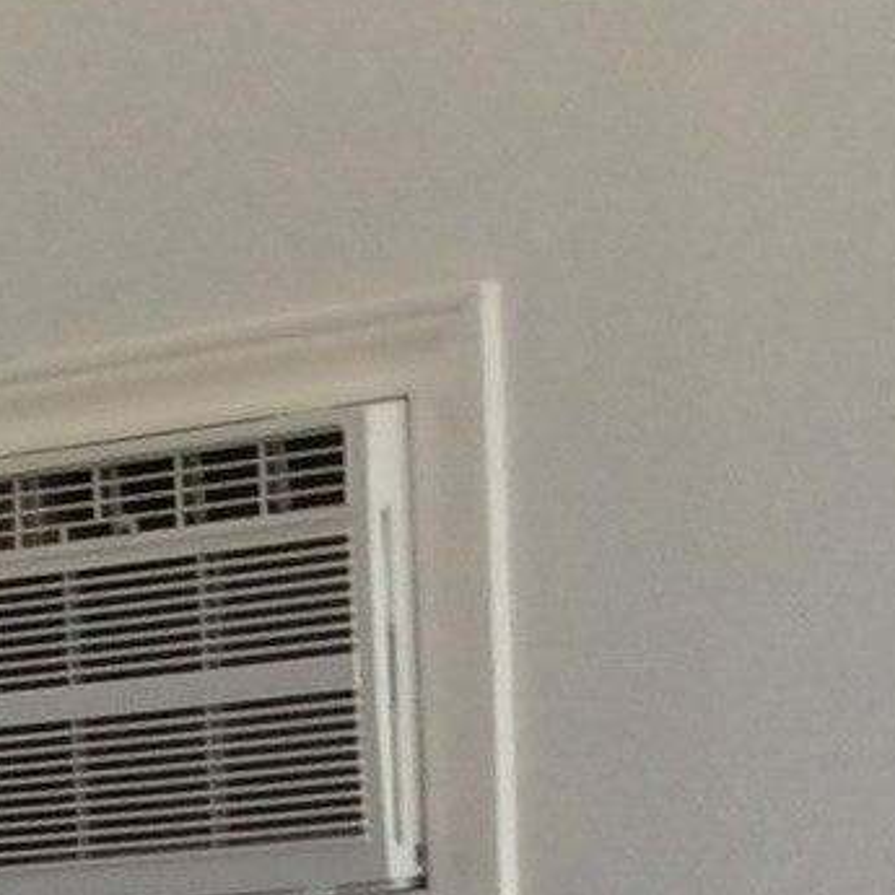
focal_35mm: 168
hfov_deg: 9.8
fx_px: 4914
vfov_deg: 9.3
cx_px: -732
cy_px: 2171
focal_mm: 3.3
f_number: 2.4
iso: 50
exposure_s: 1/60
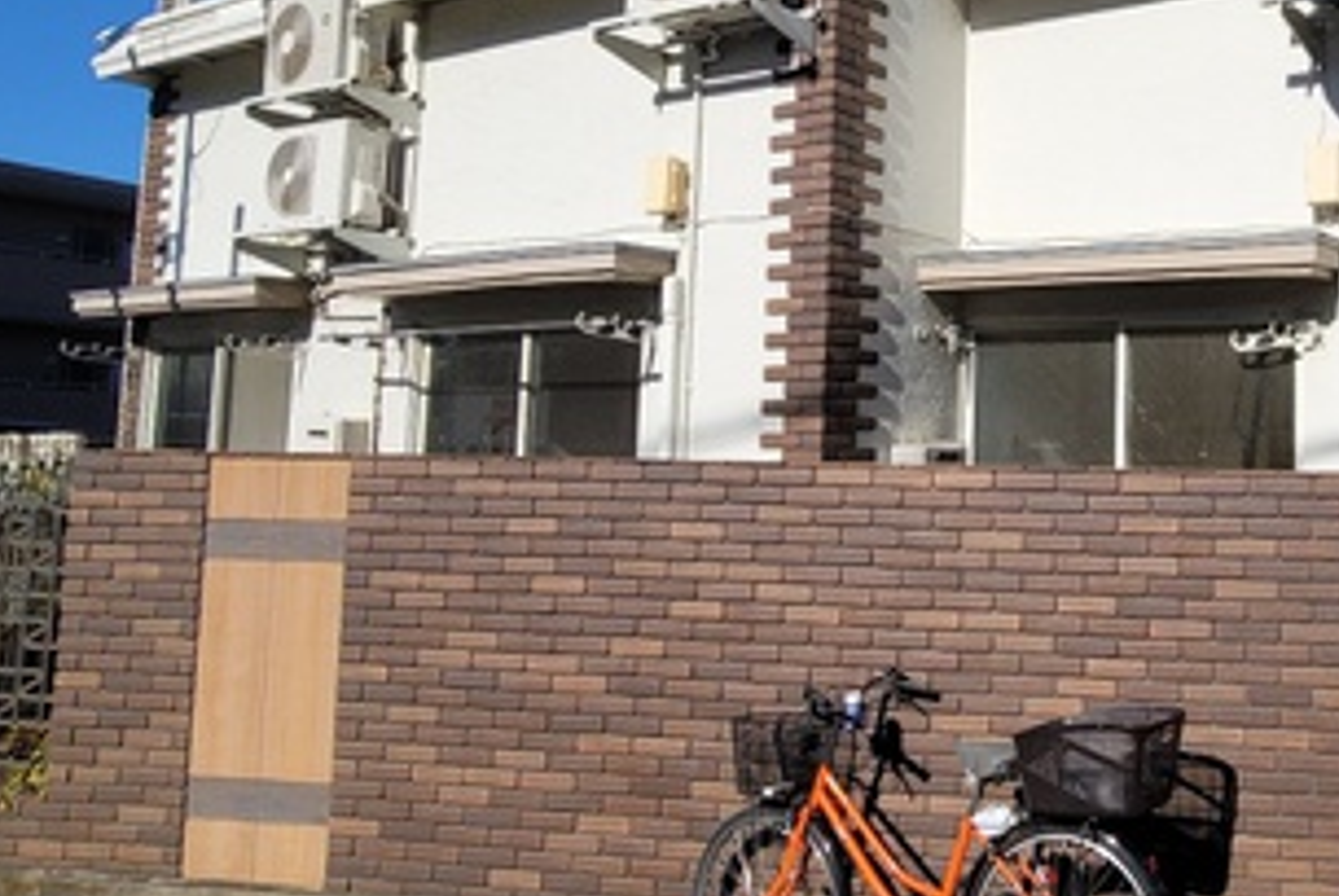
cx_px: 1122
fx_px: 1154
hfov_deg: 54.8
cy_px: 321
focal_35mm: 31
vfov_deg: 42.0
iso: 64
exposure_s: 1/2650
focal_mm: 2.2
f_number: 2.2
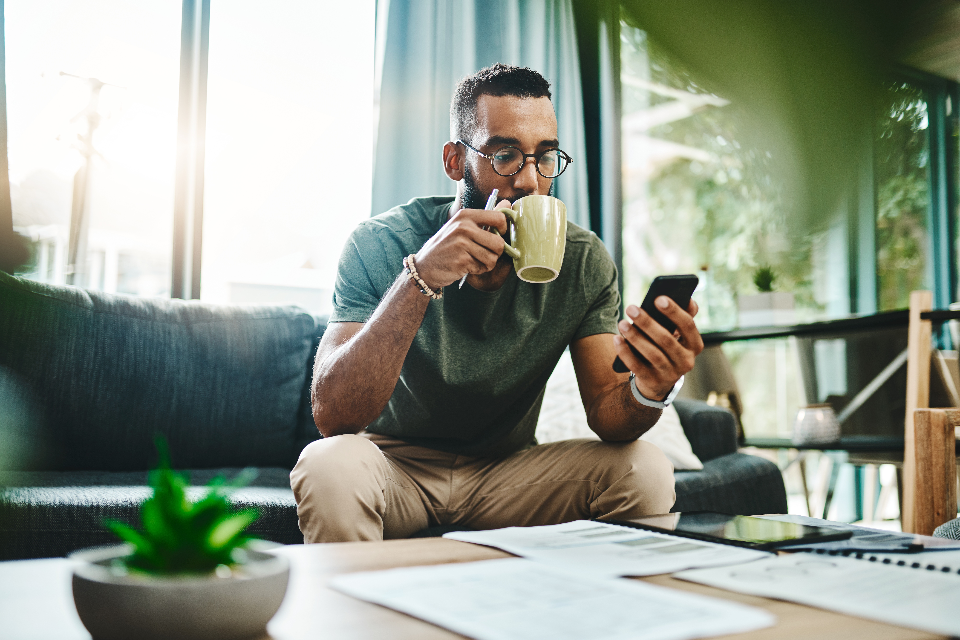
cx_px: 480
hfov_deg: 54.4
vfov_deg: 37.9
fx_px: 933
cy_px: 320
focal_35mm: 35
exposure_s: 1/125
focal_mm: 35
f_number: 2
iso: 250
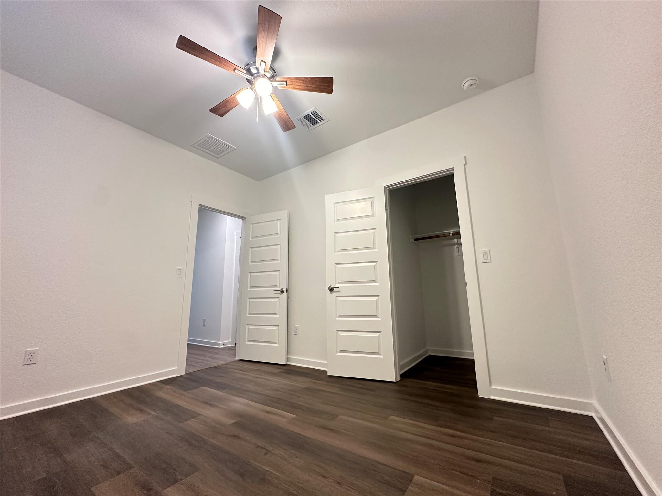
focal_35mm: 14
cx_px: 331
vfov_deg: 85.7
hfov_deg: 102.1
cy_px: 248
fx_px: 268
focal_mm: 2.22
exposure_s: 1/60
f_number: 2.2
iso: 250
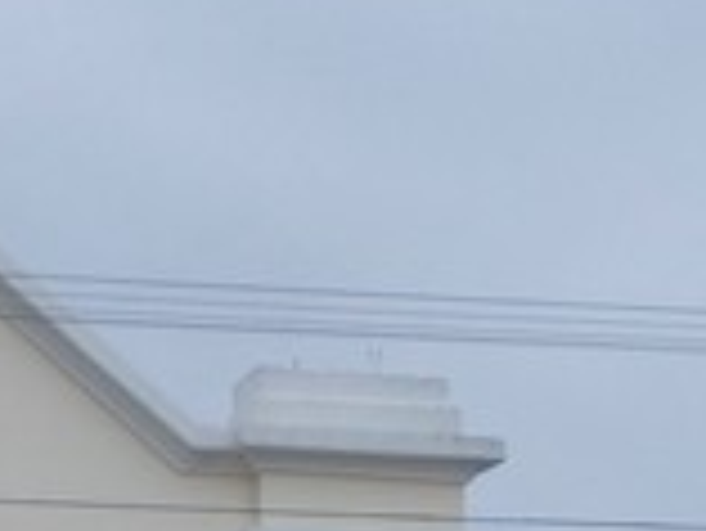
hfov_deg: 10.5
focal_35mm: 185
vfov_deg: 7.7
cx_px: -162
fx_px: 3776
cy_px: 1012
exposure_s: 1/125
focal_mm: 5.3
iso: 80
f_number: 6.2
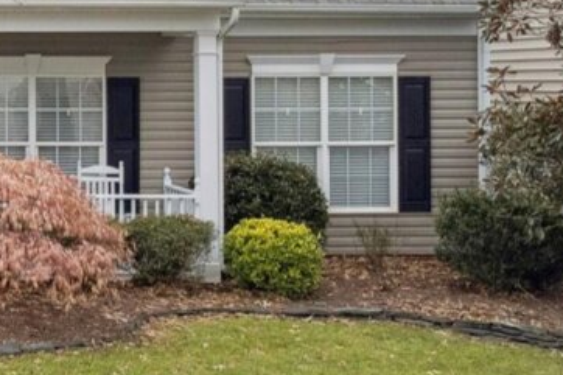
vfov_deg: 18.5
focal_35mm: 73
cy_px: 88
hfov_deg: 23.2
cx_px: -247
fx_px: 1141
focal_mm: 8.4
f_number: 2.8
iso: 100
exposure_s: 1/200
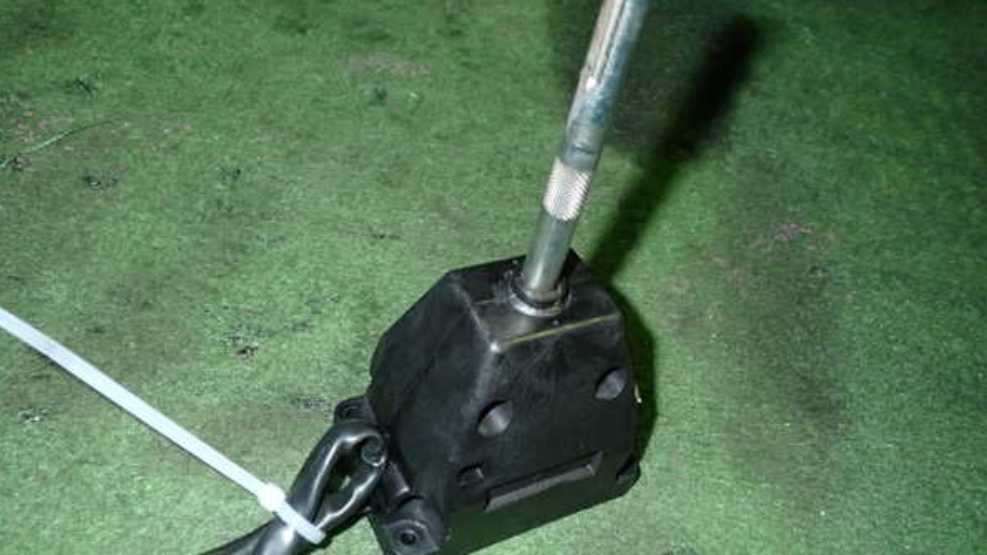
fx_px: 864
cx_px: 490
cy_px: 278
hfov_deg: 59.5
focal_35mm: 33
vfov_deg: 35.6
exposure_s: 1/30
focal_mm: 5.4
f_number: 6.3
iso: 400
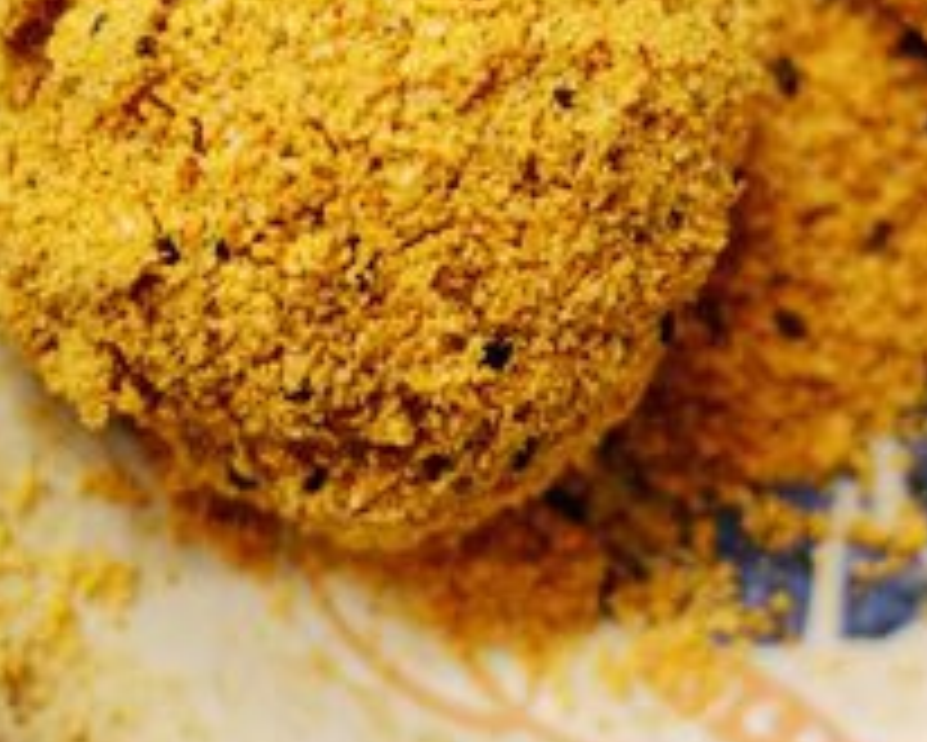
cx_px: 333
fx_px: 1949
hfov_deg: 26.6
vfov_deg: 21.2
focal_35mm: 71
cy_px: 97
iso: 200
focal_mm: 8.8
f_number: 1.8
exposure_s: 1/30
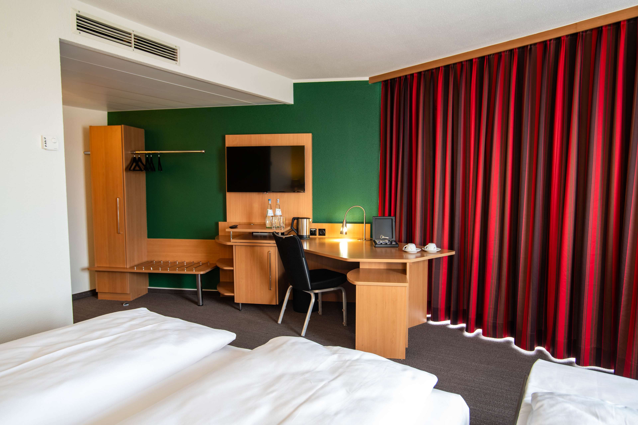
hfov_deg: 76.1
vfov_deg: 55.1
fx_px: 408
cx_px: 319
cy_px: 212
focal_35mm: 23
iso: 125
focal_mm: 23
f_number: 8
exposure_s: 1/1.67
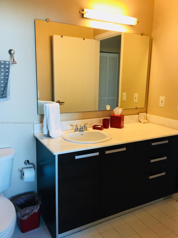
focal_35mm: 30
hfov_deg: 46.8
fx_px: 206
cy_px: 122
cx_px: 88
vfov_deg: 60.0
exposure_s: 1/17
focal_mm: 4.15
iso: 50
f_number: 2.2
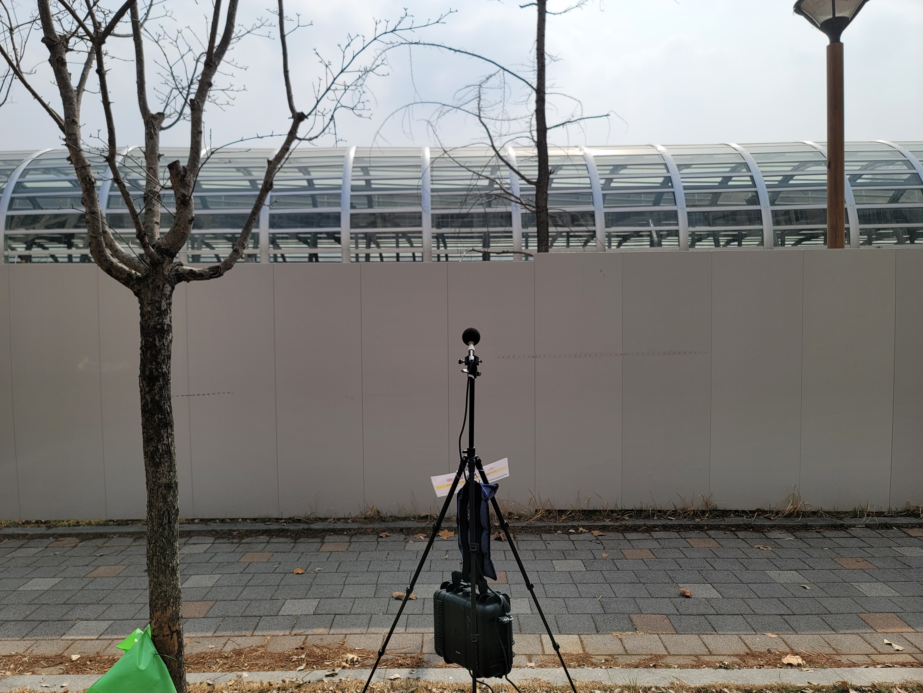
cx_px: 462
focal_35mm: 25
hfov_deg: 69.4
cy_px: 346
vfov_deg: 54.9
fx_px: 667
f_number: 1.8
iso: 20
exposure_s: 1/1994
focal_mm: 7
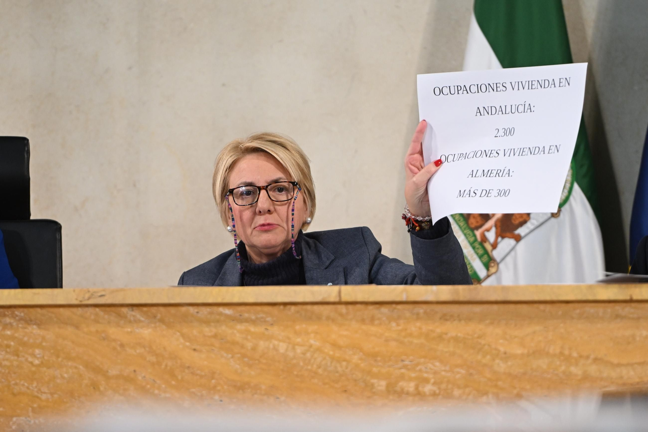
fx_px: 5399
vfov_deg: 4.6
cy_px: 216
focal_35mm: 300
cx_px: 324
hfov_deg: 6.9
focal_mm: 200
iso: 1250
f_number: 2.8
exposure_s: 1/200
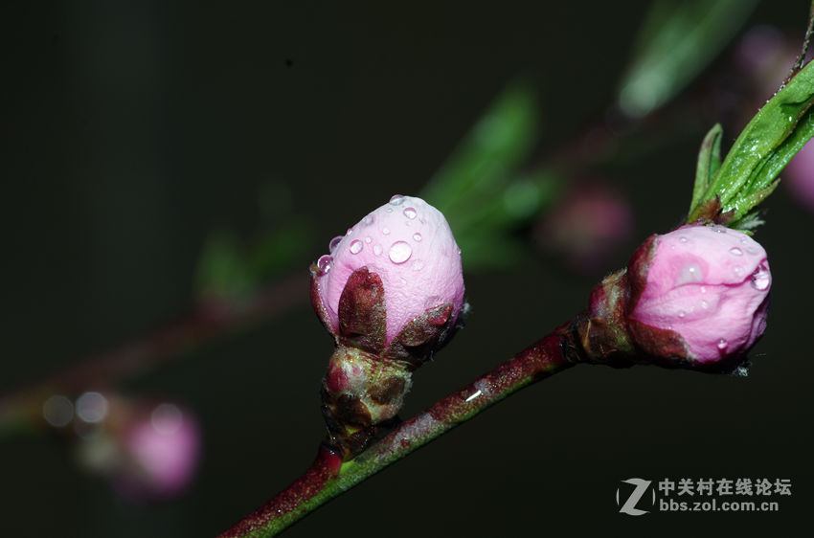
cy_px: 269
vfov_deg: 9.1
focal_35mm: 150
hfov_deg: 13.7
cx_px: 407
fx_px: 3383
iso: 100
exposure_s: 1/125
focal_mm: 100
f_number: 11
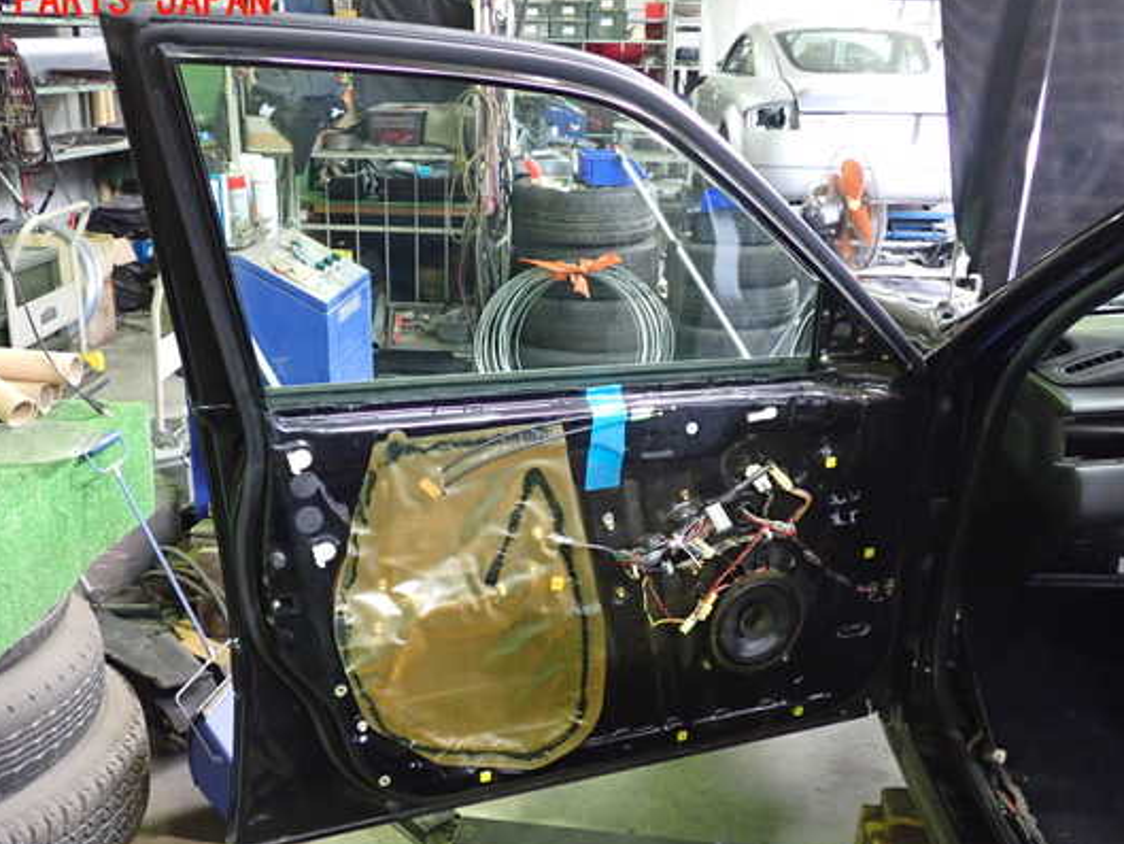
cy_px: 453
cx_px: 523
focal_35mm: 34
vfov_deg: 41.8
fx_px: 1104
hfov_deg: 53.9
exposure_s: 1/30
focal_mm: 5.4
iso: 640
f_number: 2.3
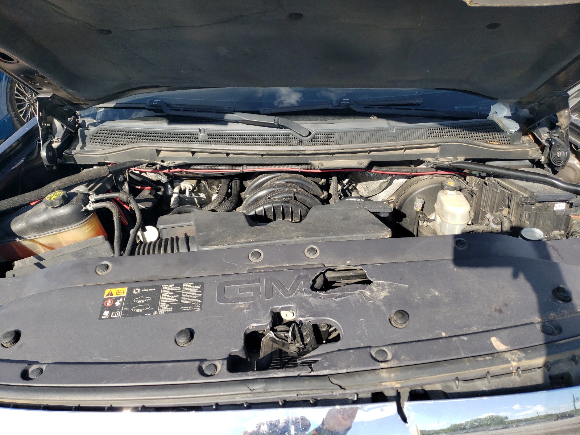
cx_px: 290
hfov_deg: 67.3
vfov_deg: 53.1
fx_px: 436
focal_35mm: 26
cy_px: 218
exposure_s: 1/1429
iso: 50
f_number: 1.5
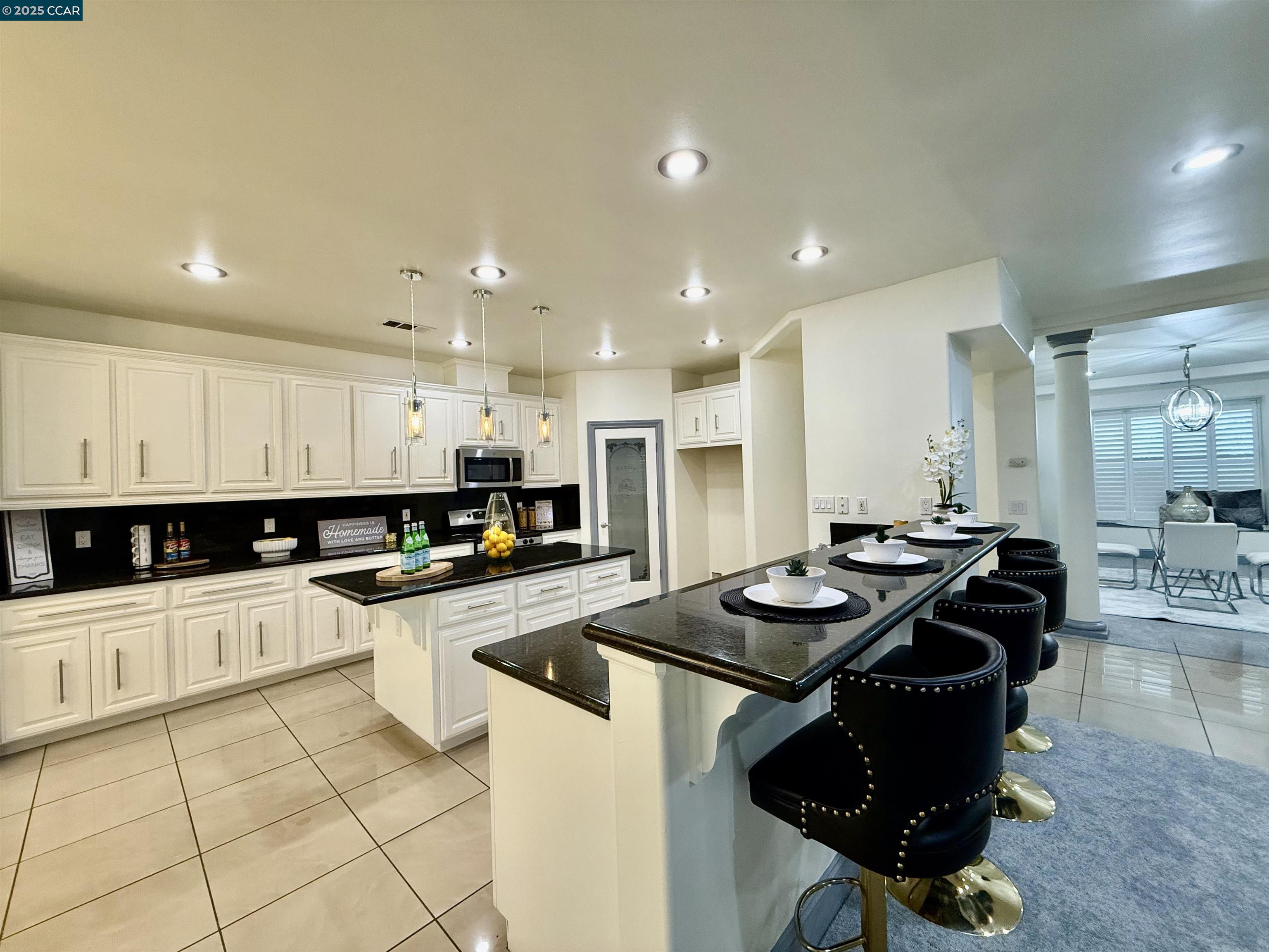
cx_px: 634
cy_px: 476
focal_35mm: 14
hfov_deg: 102.1
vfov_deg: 85.7
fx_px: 513
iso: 250
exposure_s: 1/120
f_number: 2.2
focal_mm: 2.22
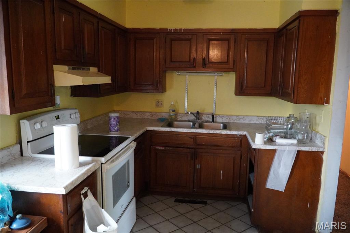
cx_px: 175
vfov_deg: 47.9
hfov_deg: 67.4
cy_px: 116
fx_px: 263
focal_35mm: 27
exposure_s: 1/160
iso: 6400
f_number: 4
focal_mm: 18
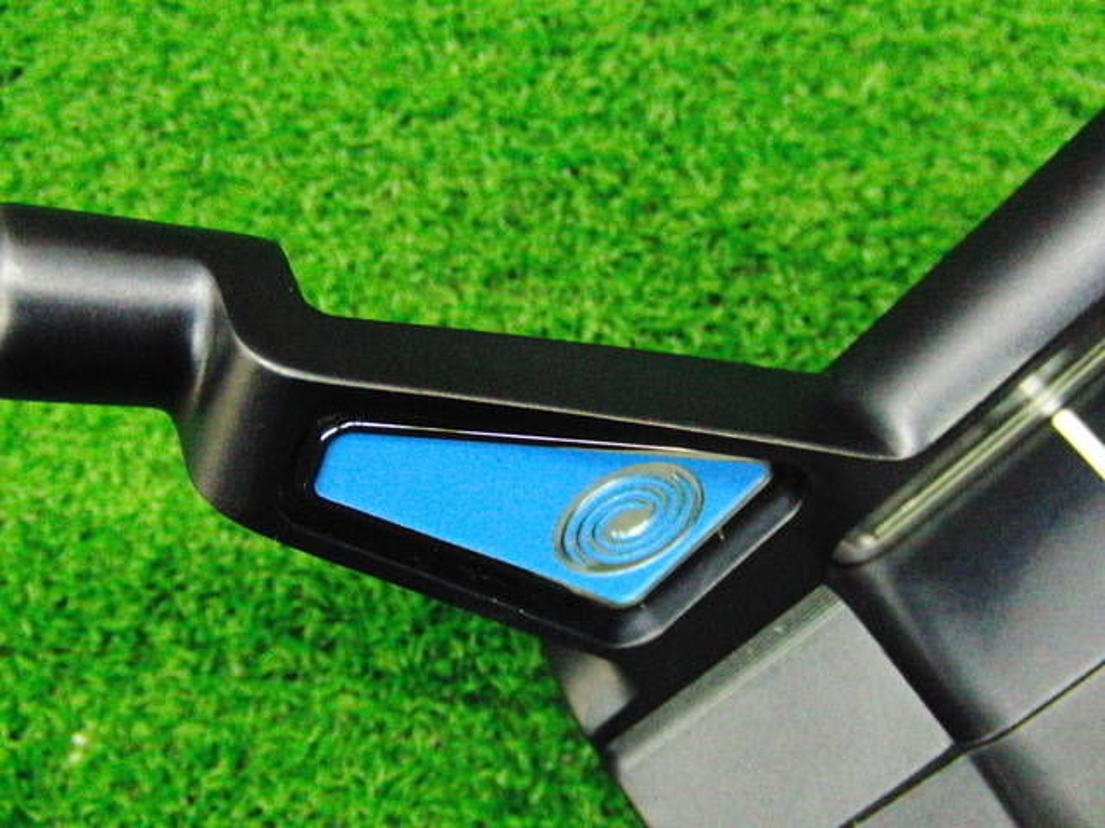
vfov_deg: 38.7
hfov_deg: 50.1
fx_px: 1181
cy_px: 414
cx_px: 552
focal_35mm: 37
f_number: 3.6
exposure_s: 1/160
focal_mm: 6.42
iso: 3200
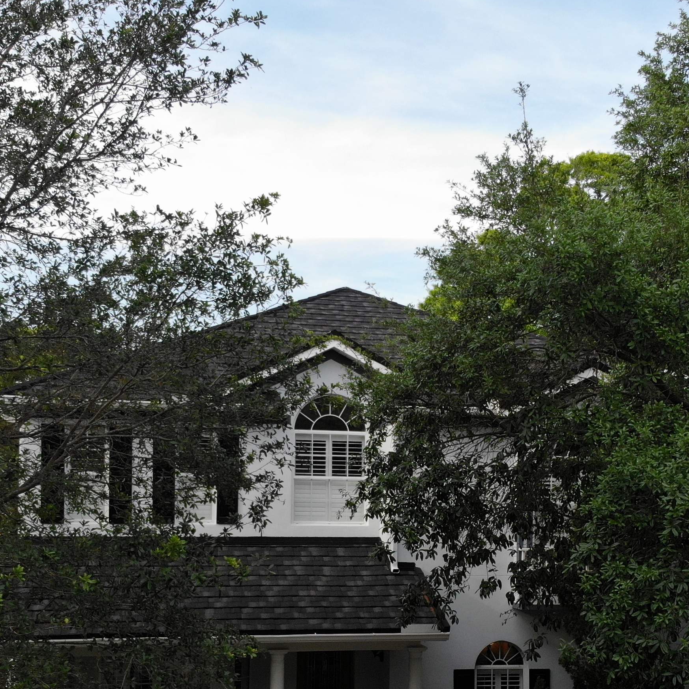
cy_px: 516
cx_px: 391
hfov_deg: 34.6
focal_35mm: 49
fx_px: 1103
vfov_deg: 34.0
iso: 100
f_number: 2.8
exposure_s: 1/337
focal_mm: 4.5
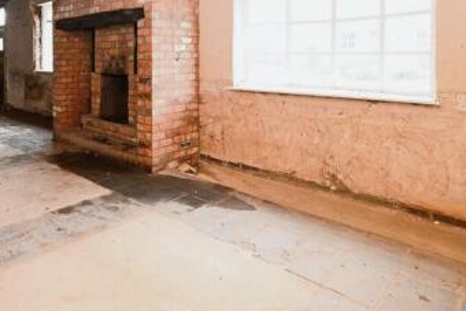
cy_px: 62
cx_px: 101
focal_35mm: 27
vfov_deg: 45.5
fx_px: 350
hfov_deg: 62.3
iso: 1100
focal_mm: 14
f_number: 4
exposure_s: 1/60
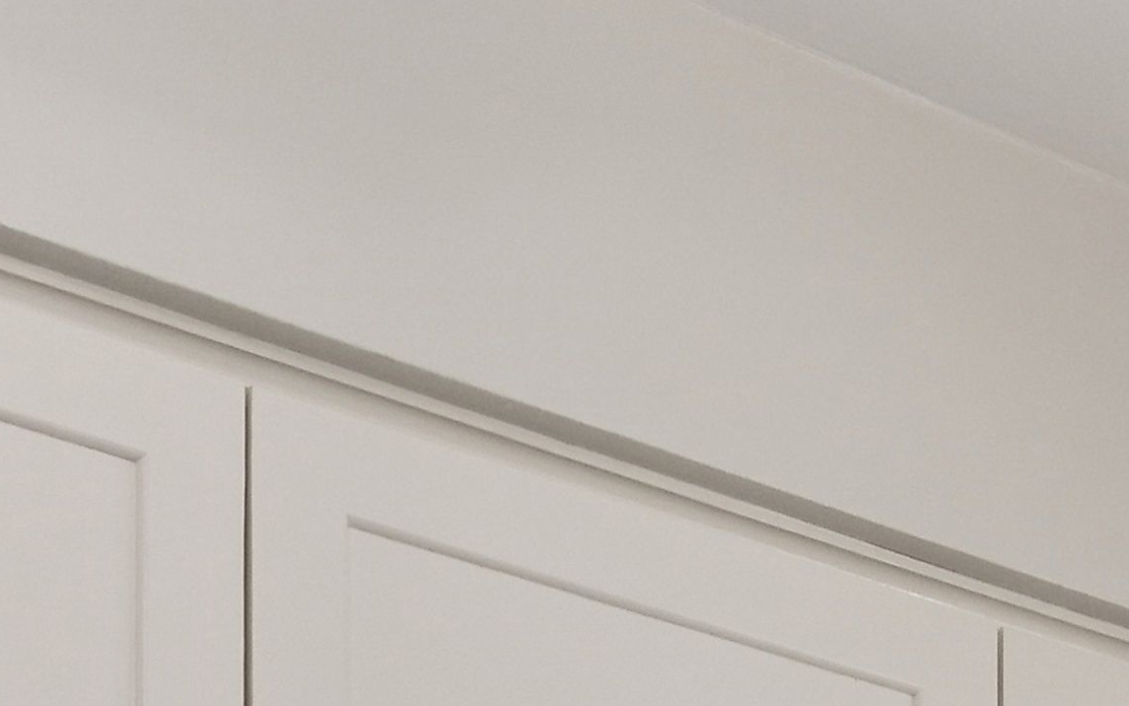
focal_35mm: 127
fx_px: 3903
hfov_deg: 16.1
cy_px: 2273
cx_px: 1192
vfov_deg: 8.3
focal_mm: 16.5
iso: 400
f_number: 11
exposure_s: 1/8
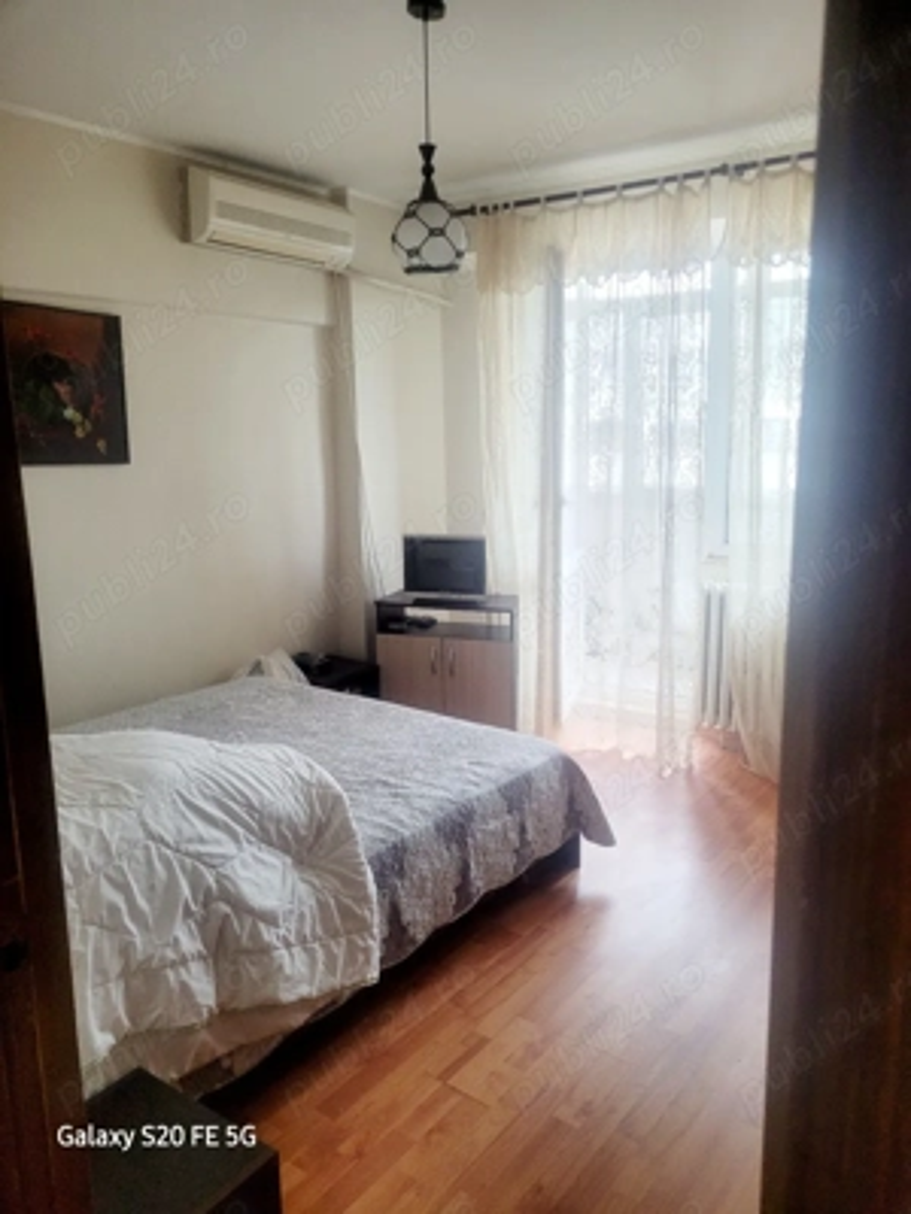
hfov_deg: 53.1
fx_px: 912
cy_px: 607
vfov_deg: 67.3
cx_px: 456
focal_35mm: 26
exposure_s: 1/100
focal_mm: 5.4
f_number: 1.8
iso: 250
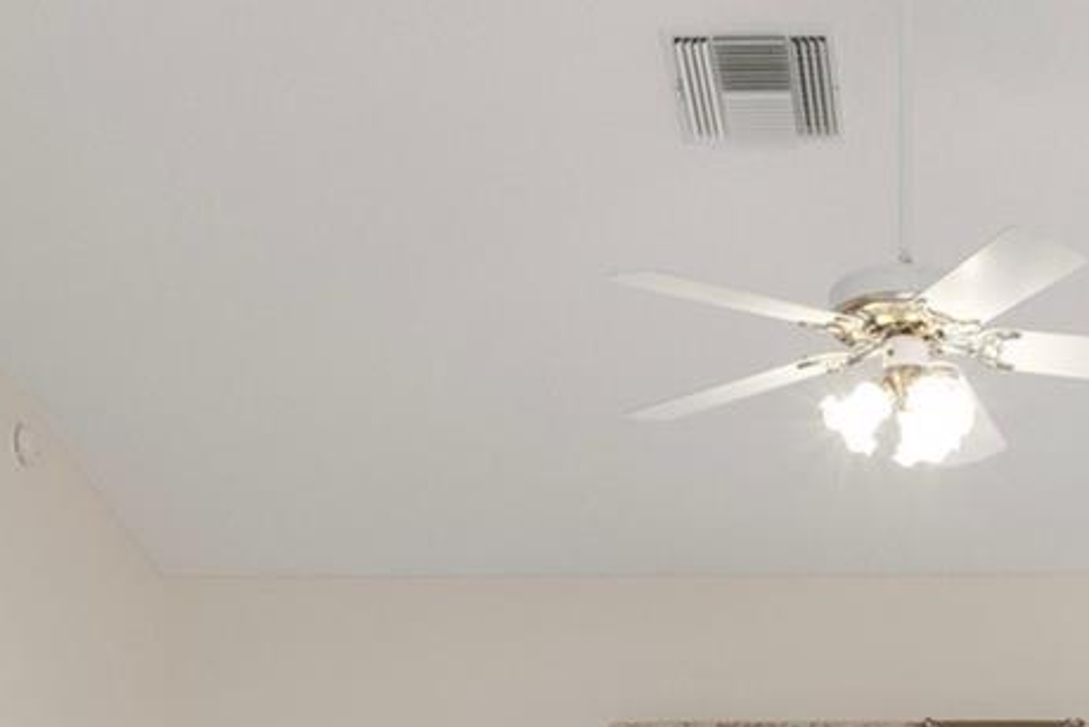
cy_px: 1222
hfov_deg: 27.0
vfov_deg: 16.3
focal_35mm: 73
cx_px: 921
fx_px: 2209
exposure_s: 1/4
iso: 250
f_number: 8
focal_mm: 14
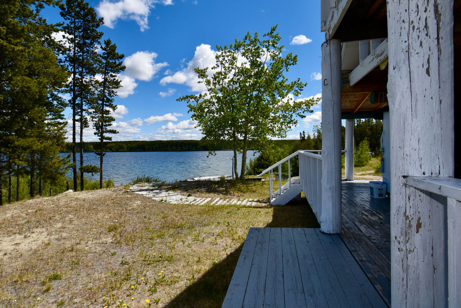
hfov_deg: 86.7
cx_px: 214
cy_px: 148
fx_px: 243
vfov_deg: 64.6
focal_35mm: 19
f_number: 10
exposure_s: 1/200
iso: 100
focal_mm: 10
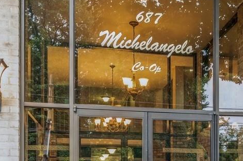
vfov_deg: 23.7
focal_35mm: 53
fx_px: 355
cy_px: 184
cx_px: 177
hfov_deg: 37.0
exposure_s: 1.6
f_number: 11
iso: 200
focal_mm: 15.5
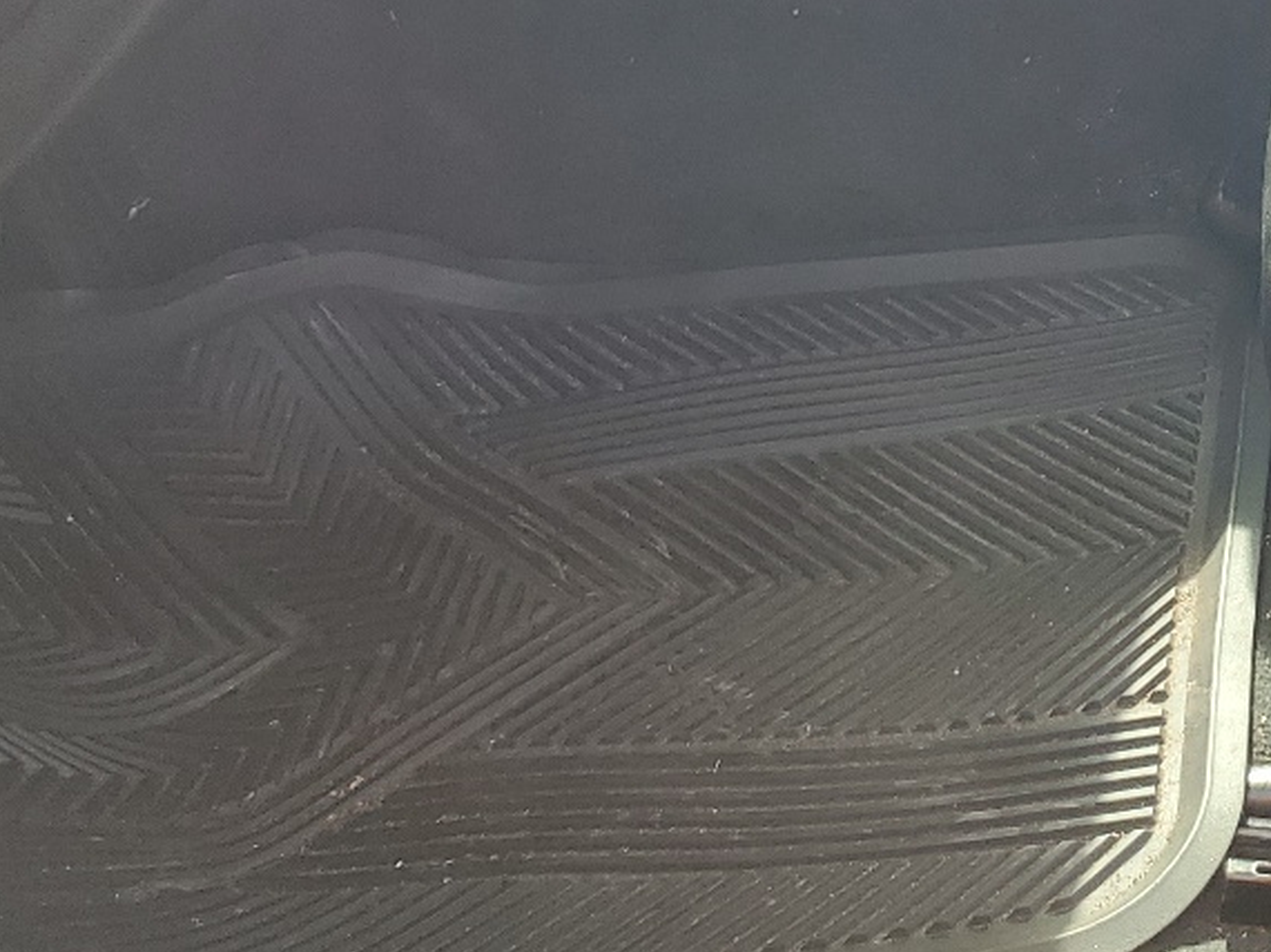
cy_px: -377
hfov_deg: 23.1
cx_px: 1737
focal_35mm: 73
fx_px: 2679
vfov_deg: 18.4
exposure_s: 1/238
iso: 50
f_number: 1.5
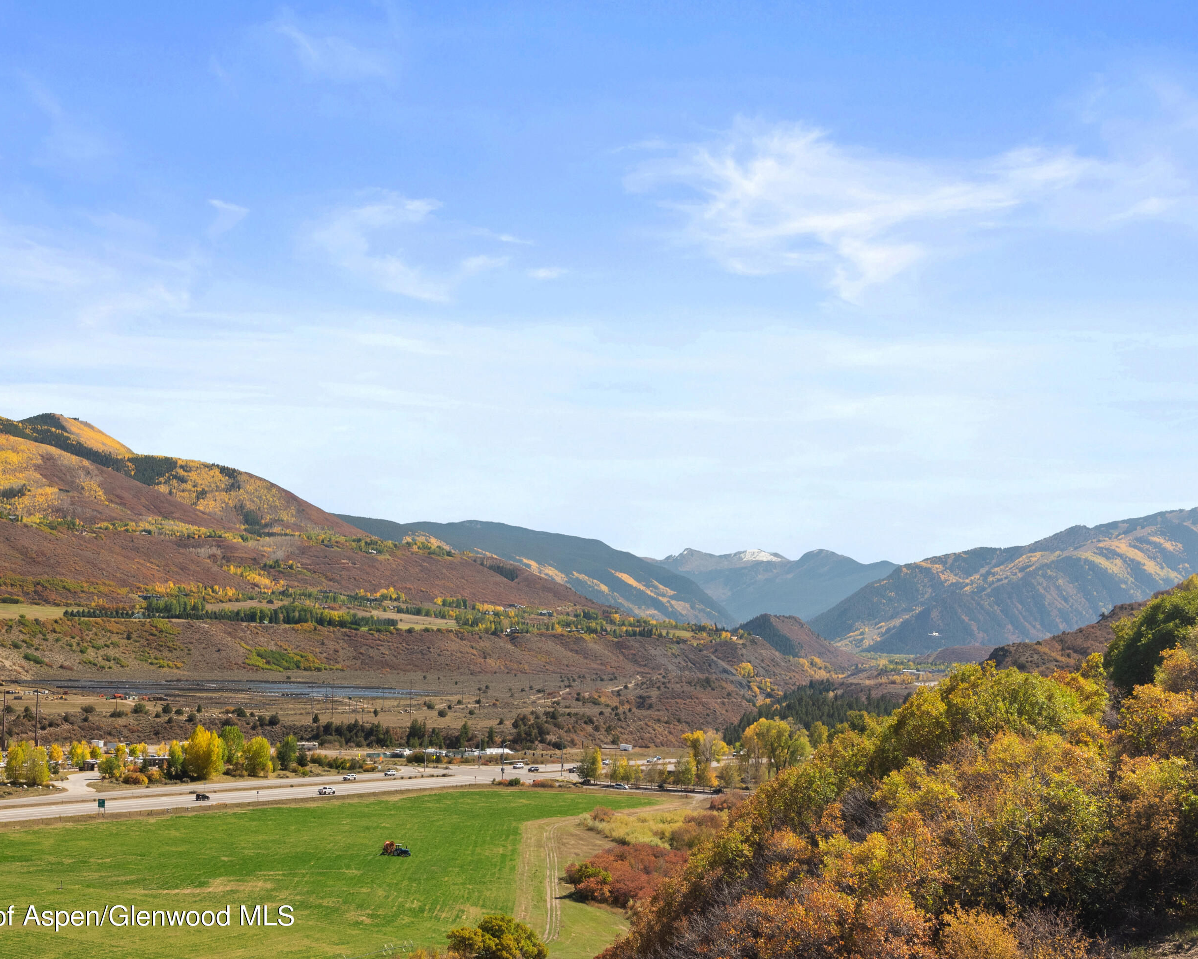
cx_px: 524
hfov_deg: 49.0
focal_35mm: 37
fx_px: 1312
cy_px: 468
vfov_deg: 40.1
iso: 400
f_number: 7.1
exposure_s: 1/800
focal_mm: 32
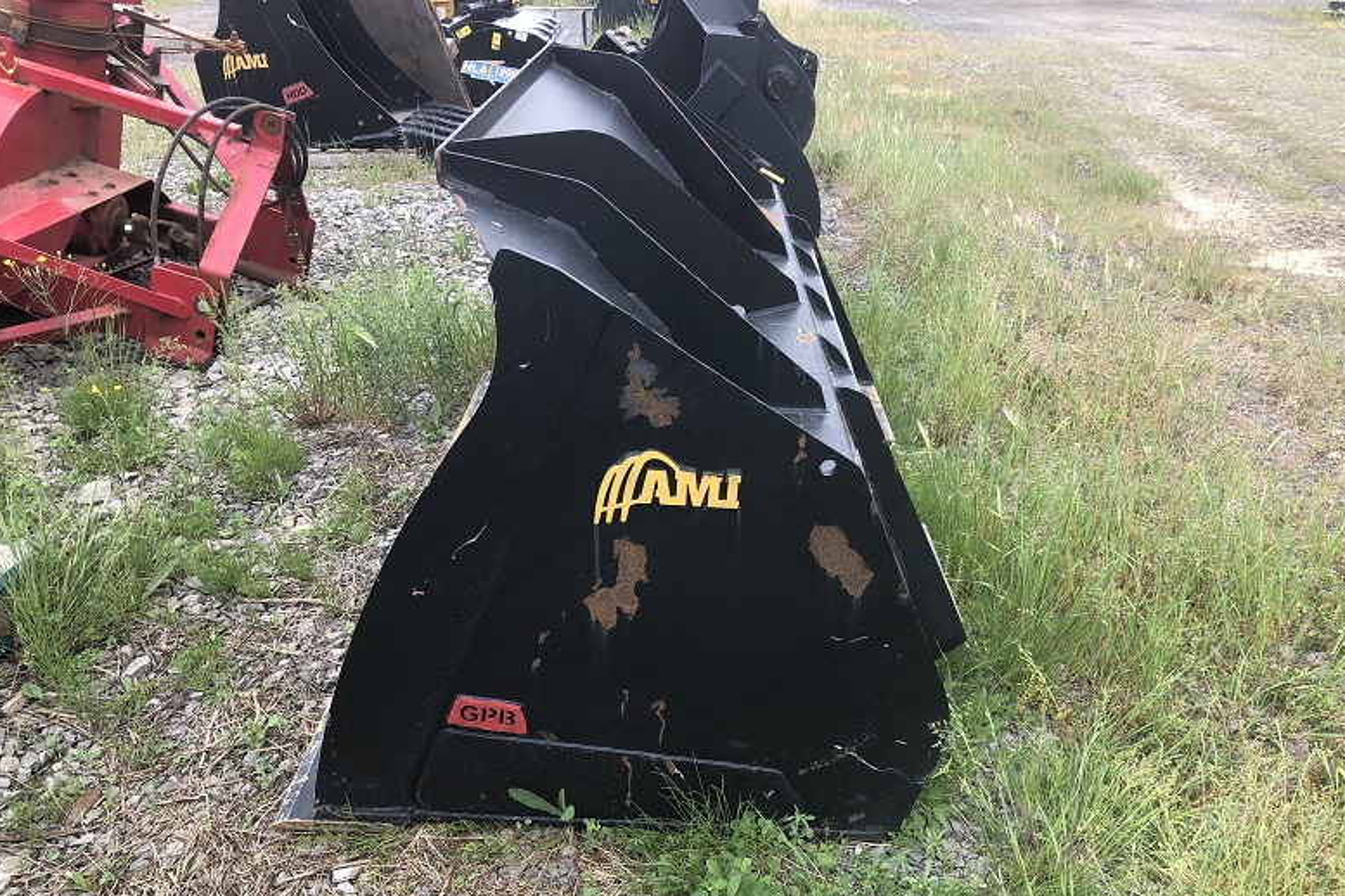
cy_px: 505
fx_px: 1121
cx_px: 685
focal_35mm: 30
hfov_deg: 61.9
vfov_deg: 43.5
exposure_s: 1/268
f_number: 1.8
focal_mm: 3.99
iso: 20
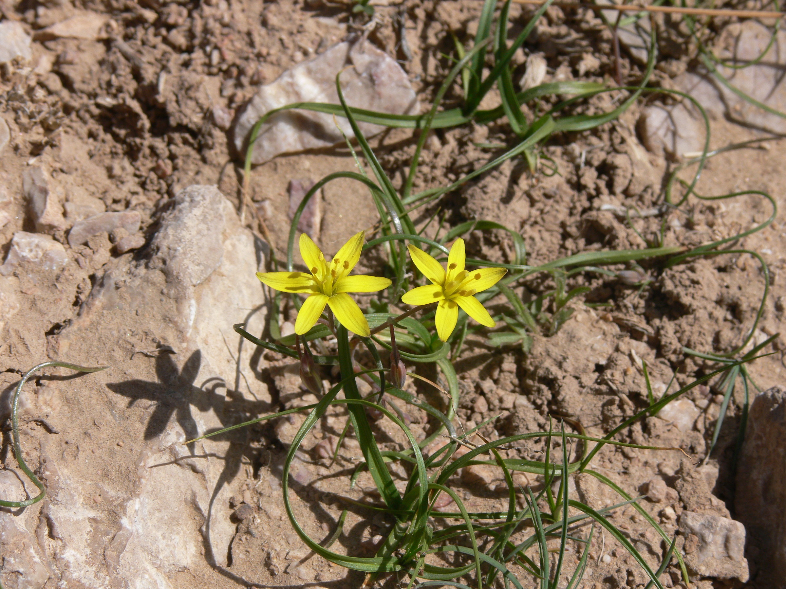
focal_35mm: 111
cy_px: 294
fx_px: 2520
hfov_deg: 17.7
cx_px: 393
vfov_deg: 13.3
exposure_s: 1/400
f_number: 6.3
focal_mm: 23.5
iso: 80
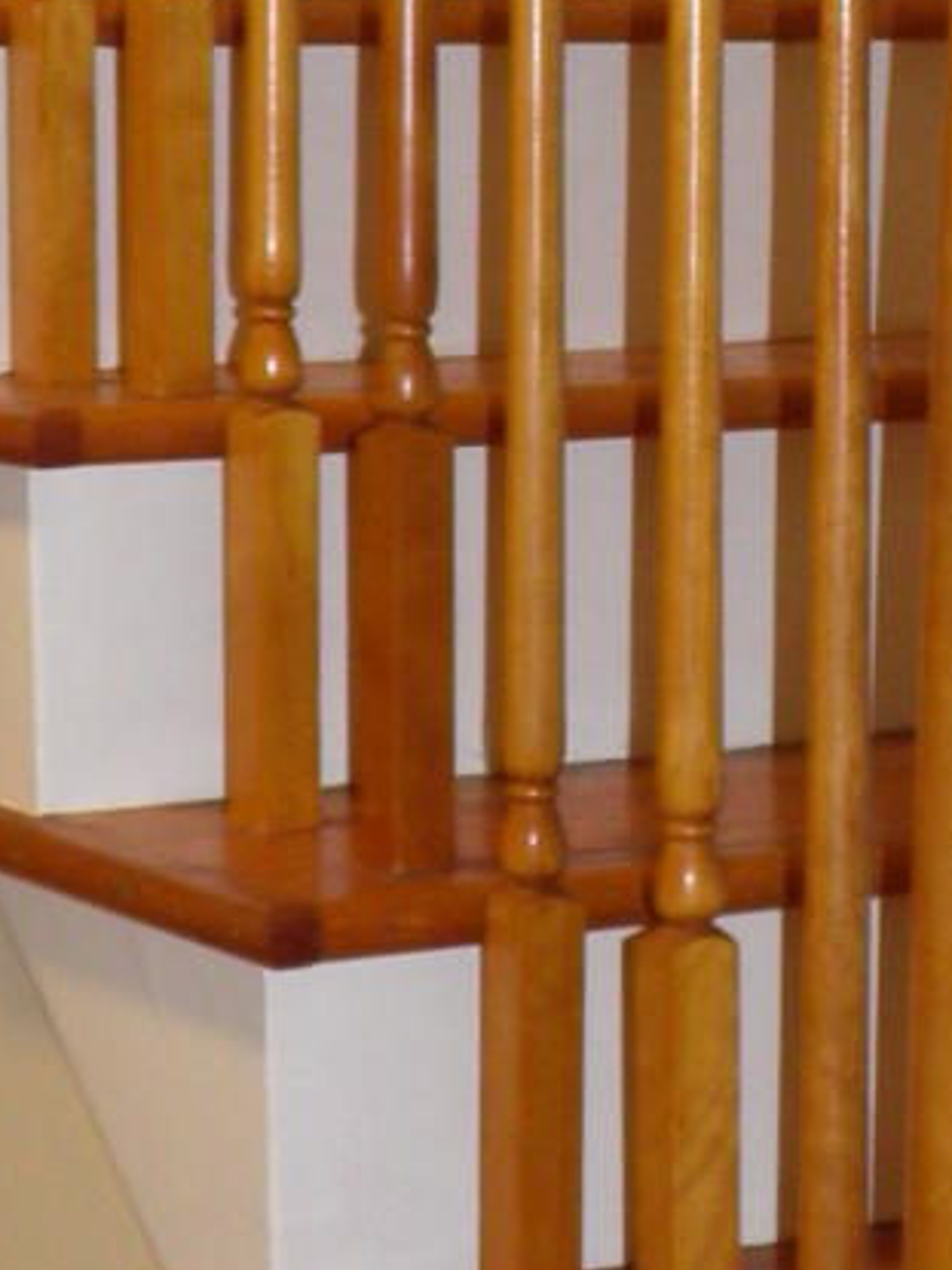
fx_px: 4953
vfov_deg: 14.5
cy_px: 233
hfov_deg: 10.9
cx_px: 943
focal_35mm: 135
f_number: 2.8
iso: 100
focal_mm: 4.9
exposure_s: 1/30
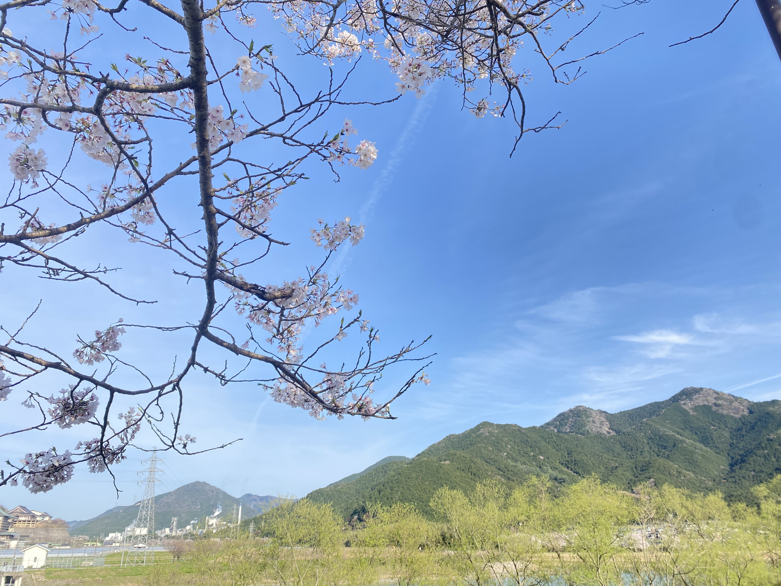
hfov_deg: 67.3
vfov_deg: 53.1
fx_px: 587
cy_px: 293
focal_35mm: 26
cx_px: 390
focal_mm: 4.25
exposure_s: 1/973
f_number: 1.8
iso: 32
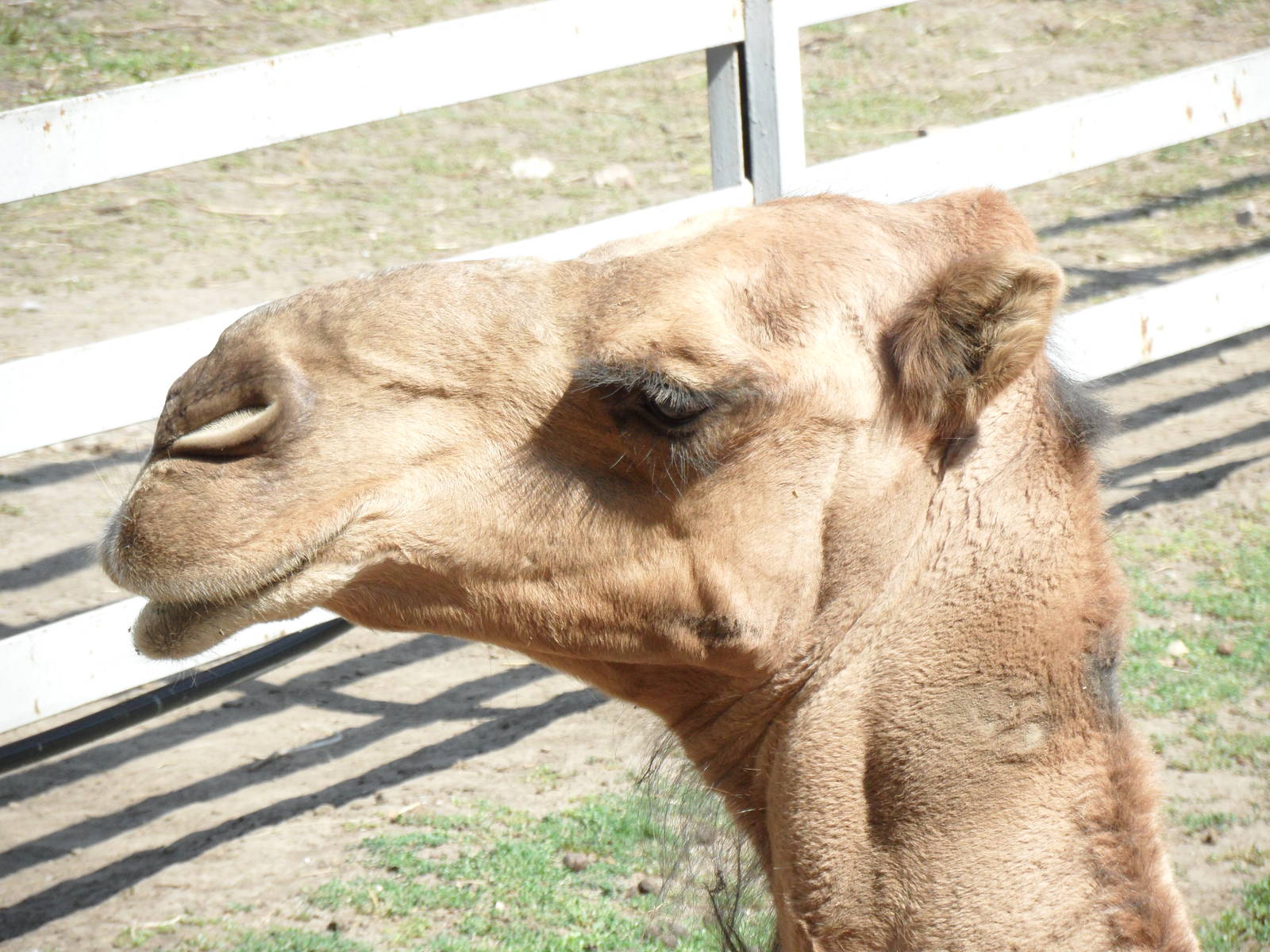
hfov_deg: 7.3
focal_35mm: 270
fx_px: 9906
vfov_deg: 5.5
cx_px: 635
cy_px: 476
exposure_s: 1/350
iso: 200
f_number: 5
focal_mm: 44.4
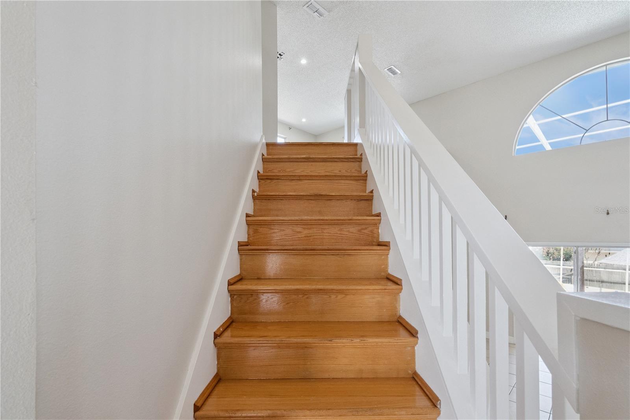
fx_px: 280
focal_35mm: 16
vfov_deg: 73.7
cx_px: 315
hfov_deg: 96.7
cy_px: 210
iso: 4000
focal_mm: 16
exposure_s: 1/125
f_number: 10
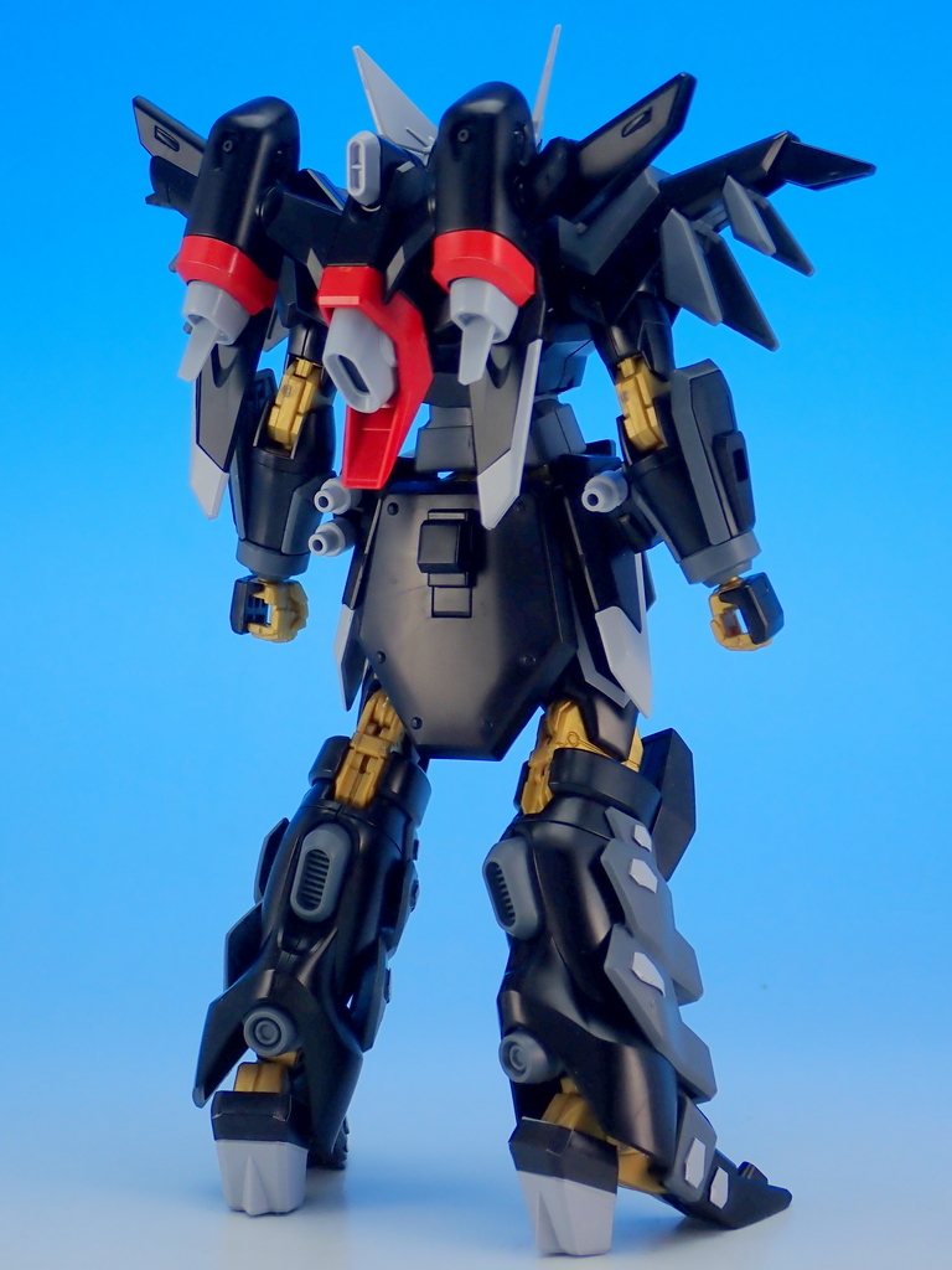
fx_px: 3007
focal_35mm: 82
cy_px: 635
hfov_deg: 18.0
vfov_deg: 23.8
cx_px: 476
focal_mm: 14.62
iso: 100
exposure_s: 1/25
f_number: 4.3
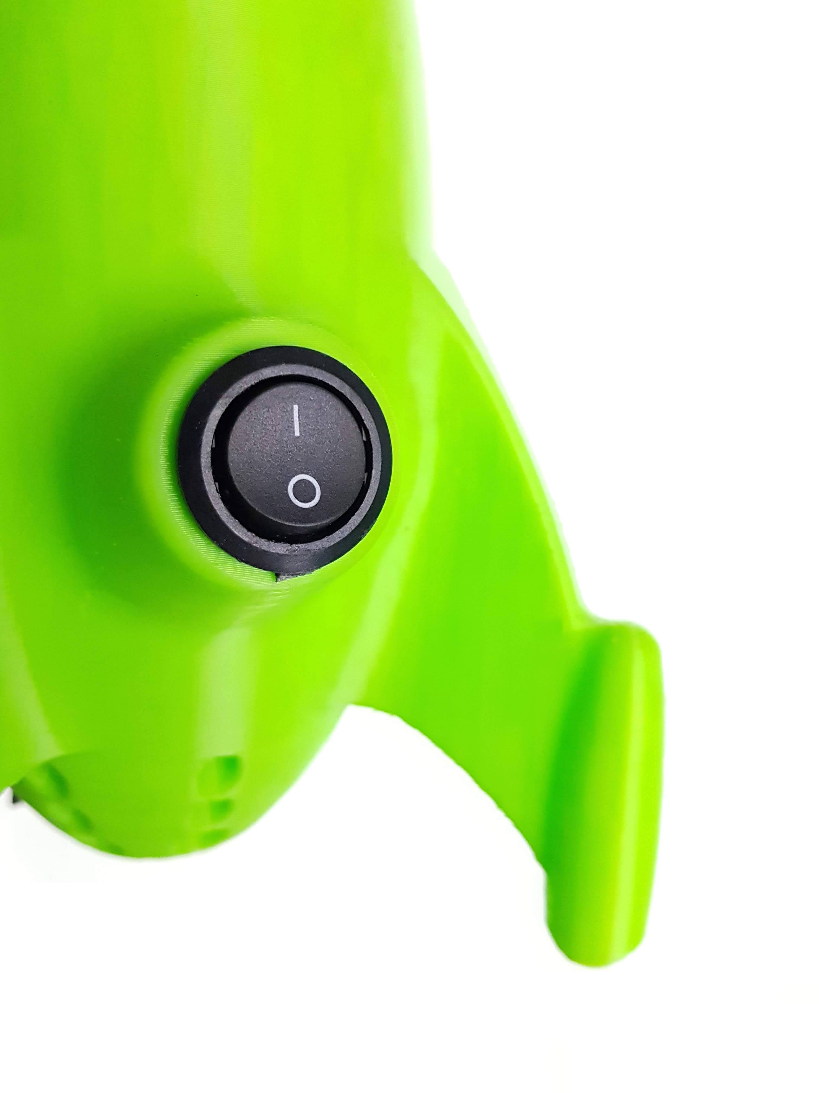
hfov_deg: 53.1
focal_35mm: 26
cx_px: 410
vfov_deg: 67.3
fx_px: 820
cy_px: 546
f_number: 1.7
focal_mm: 4.2
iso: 500
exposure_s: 1/750
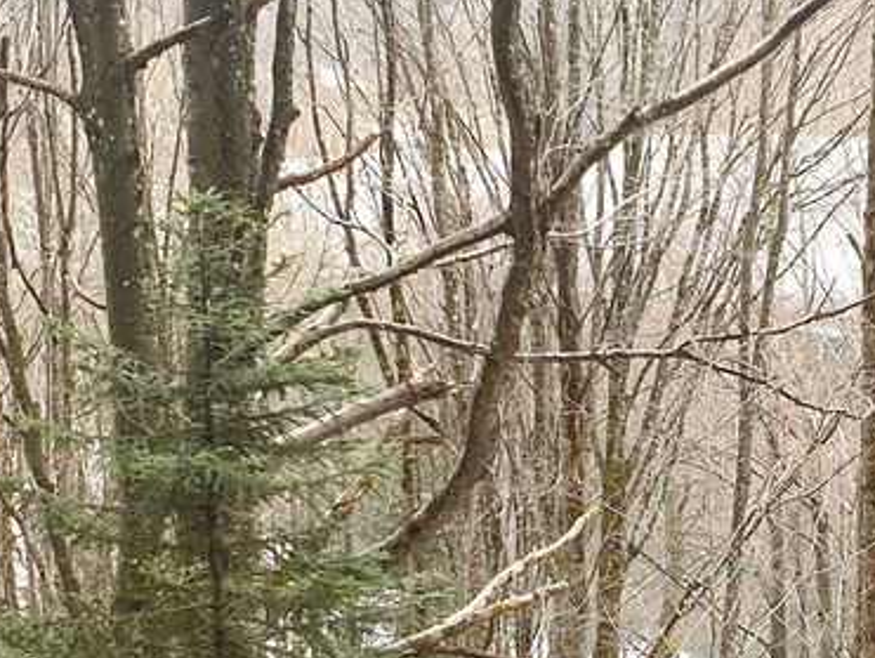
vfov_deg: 25.8
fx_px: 1417
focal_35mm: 56
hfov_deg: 32.9
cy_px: 505
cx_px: 757
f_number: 2.4
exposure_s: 1/50
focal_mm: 4.3
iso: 200
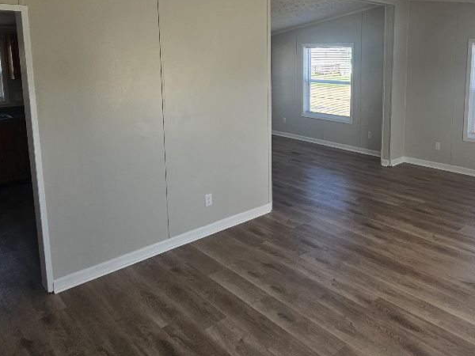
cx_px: 279
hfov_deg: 66.8
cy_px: 107
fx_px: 357
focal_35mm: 26
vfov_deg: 51.6
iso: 50
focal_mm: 2.2
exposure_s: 1/127
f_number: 2.2
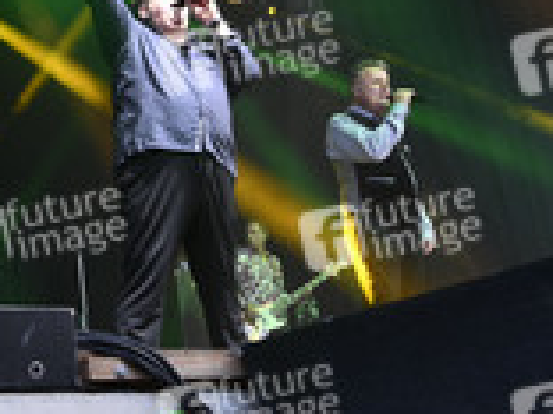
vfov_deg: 18.8
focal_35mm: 78
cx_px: -58
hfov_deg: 23.5
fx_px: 1246
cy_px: 142
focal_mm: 28
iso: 1000
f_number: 5.6
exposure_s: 1/200
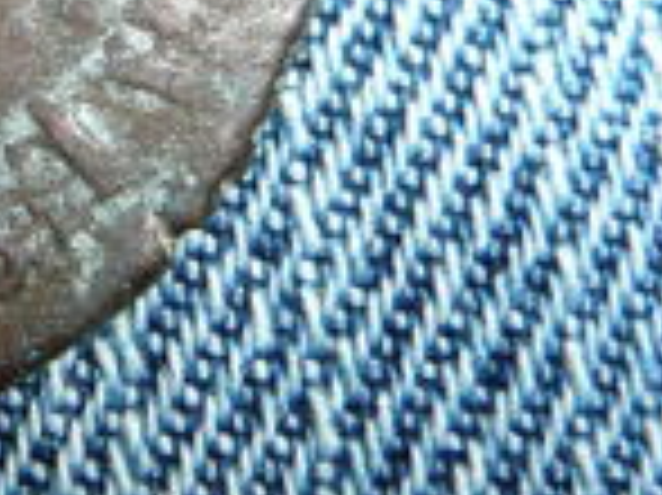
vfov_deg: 10.7
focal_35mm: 134
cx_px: -329
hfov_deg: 13.8
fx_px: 2561
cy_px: -234
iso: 100
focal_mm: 5.5
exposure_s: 1/30
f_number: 3.6
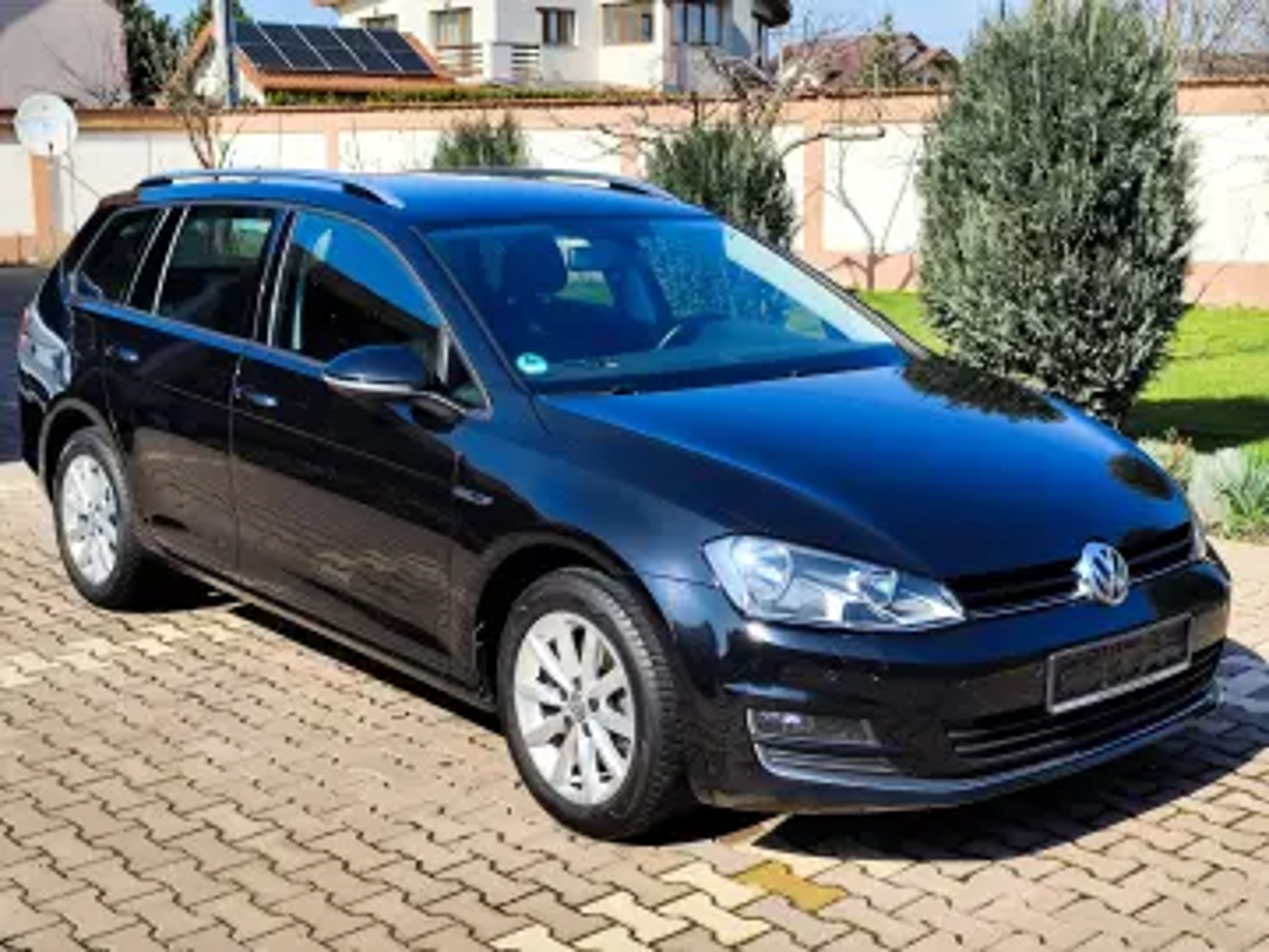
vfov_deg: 31.5
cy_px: 476
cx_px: 634
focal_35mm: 46
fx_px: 1686
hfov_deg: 41.2
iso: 50
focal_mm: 6.14
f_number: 1.65
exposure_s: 1/1320
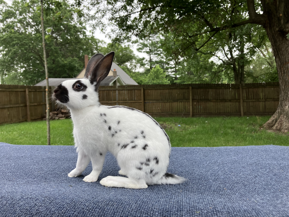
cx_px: 144
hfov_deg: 63.4
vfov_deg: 49.7
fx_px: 234
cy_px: 108
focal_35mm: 28
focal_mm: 3.99
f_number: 1.8
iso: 20
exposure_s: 1/130
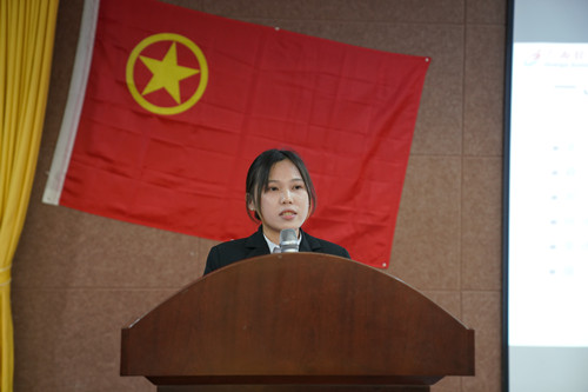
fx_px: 1143
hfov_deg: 28.9
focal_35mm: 70
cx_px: 294
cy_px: 196
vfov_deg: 19.4
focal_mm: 70
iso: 2000
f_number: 2.8
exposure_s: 1/80
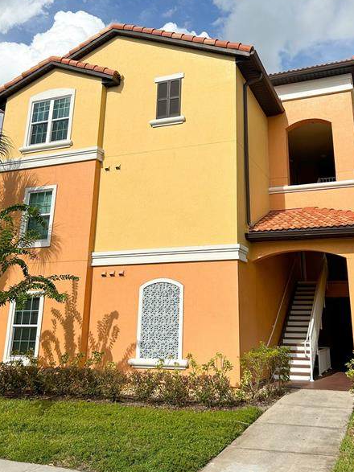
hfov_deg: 41.6
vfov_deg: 53.5
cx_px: 211
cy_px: 182
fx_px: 464
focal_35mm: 34
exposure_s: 1/8000
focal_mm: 5.7
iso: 50
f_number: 1.5
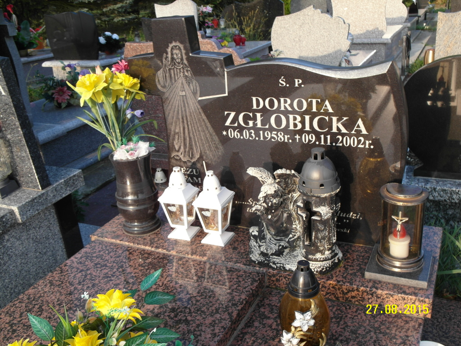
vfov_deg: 39.7
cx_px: 230
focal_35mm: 36
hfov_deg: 51.4
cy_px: 173
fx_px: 479
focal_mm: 7.8
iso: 80
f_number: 3.7
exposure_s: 1/180
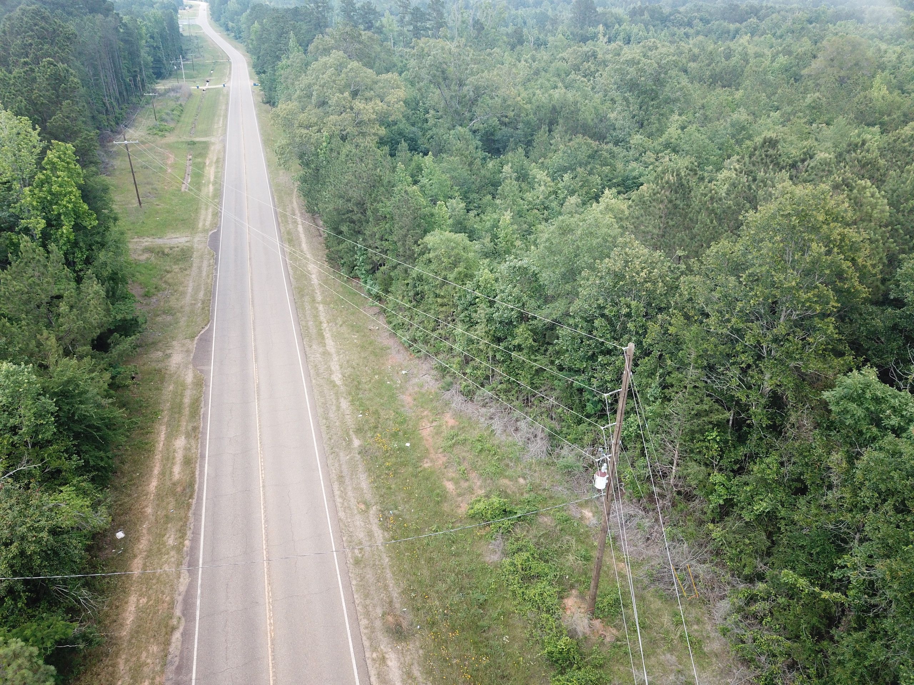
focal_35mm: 26
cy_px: 342
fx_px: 687
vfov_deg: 53.1
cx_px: 457
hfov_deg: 67.3
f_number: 2.2
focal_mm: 4.73
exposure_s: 1/100
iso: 186
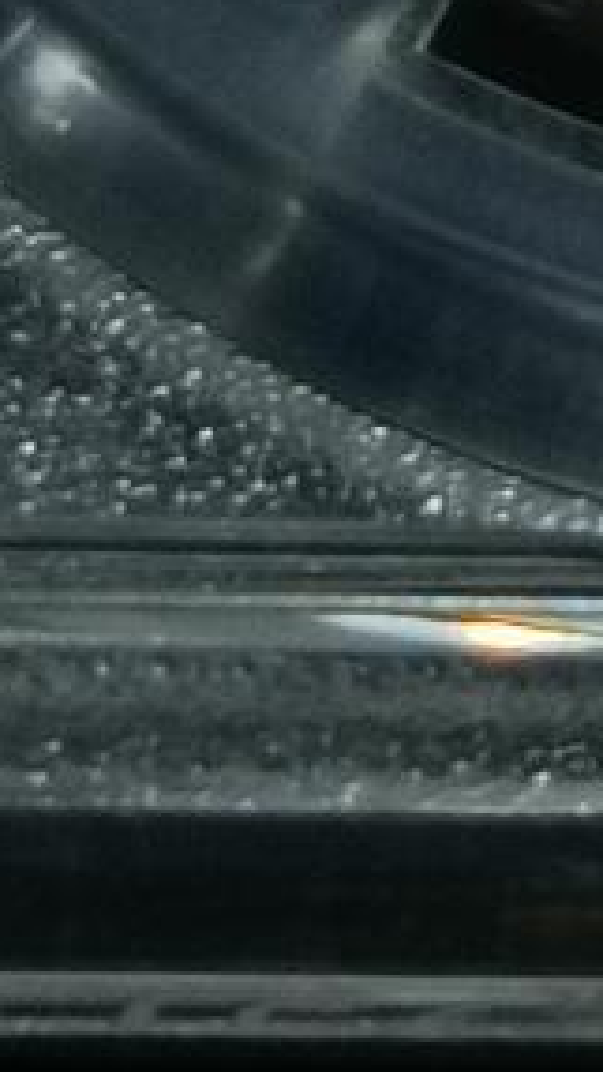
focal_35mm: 453
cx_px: 1011
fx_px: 12869
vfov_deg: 4.6
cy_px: -1687
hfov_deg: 2.7
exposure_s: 1/100
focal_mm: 6.67
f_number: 1.9
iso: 64
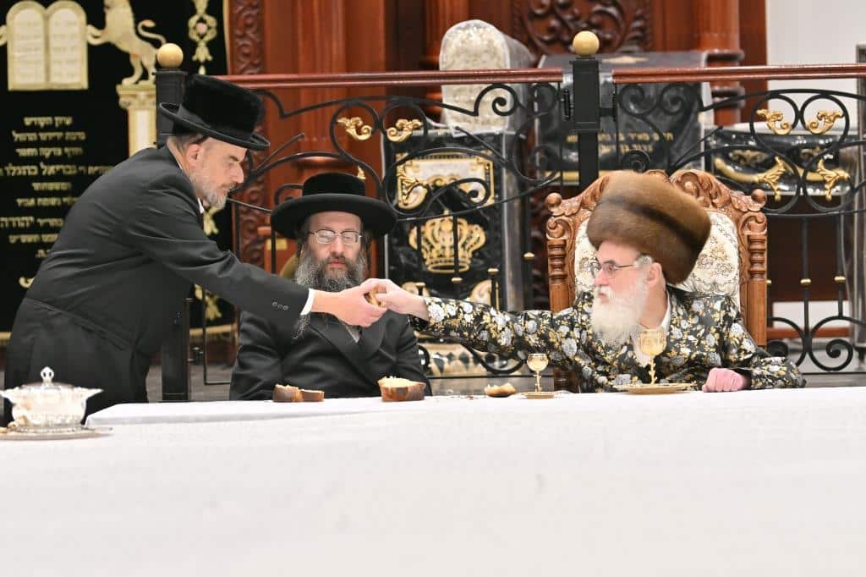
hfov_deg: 11.0
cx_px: 433
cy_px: 288
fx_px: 4497
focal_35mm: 187
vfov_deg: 7.3
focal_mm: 125
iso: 250
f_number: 2.8
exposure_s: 1/320
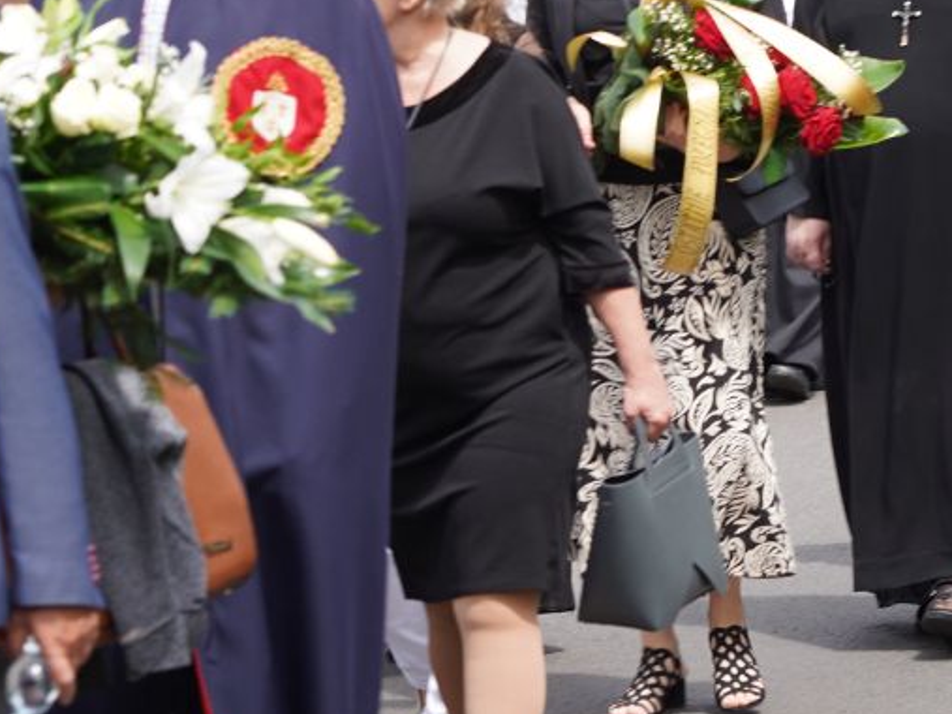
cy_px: 260
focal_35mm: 259
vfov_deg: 5.7
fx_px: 7121
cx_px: 775
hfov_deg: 7.6
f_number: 5.6
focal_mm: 105
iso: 100
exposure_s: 1/200
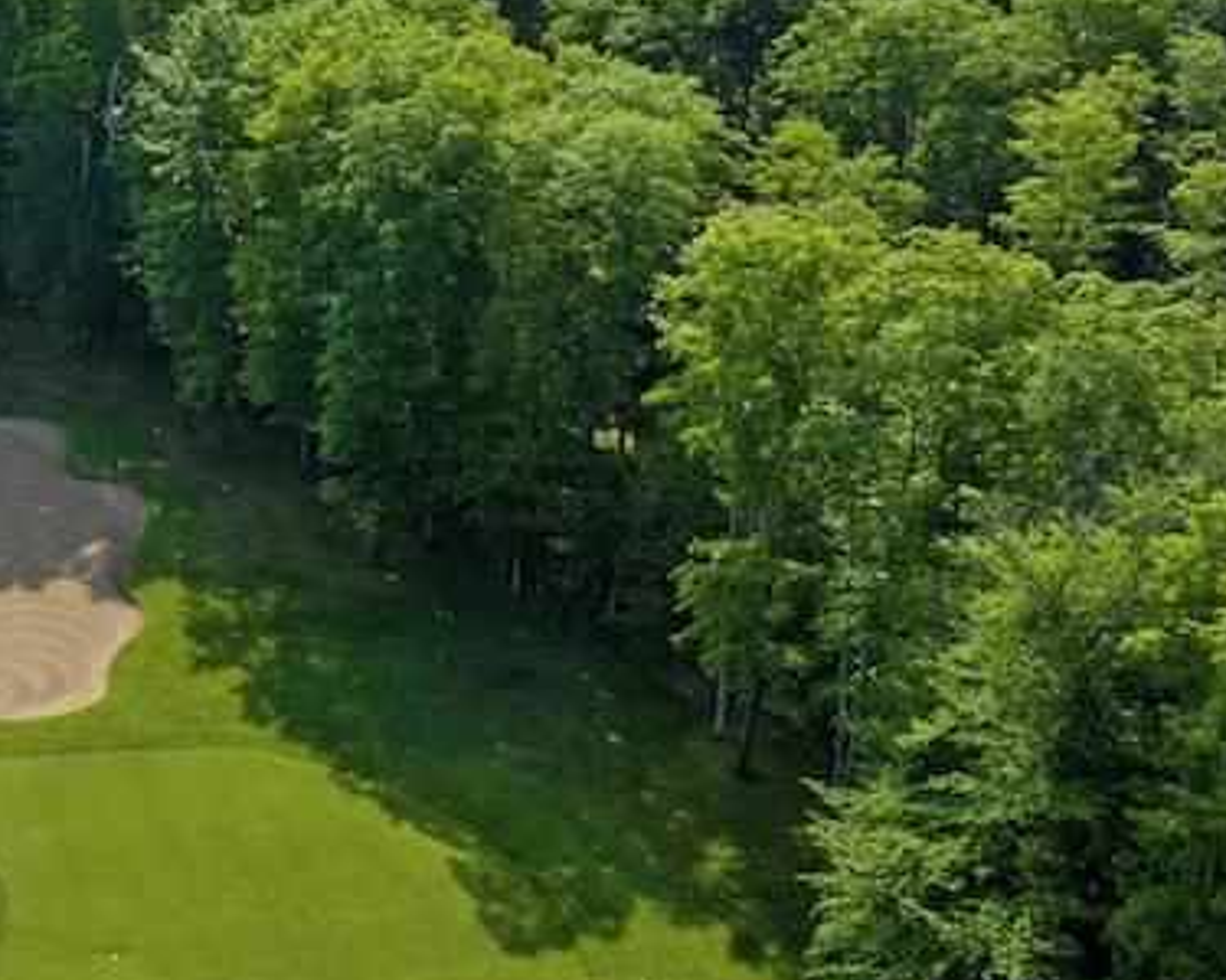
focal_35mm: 80
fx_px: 2903
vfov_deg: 18.9
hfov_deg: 21.7
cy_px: 139
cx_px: -327
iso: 160
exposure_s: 1/4000
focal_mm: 12.29
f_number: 2.8
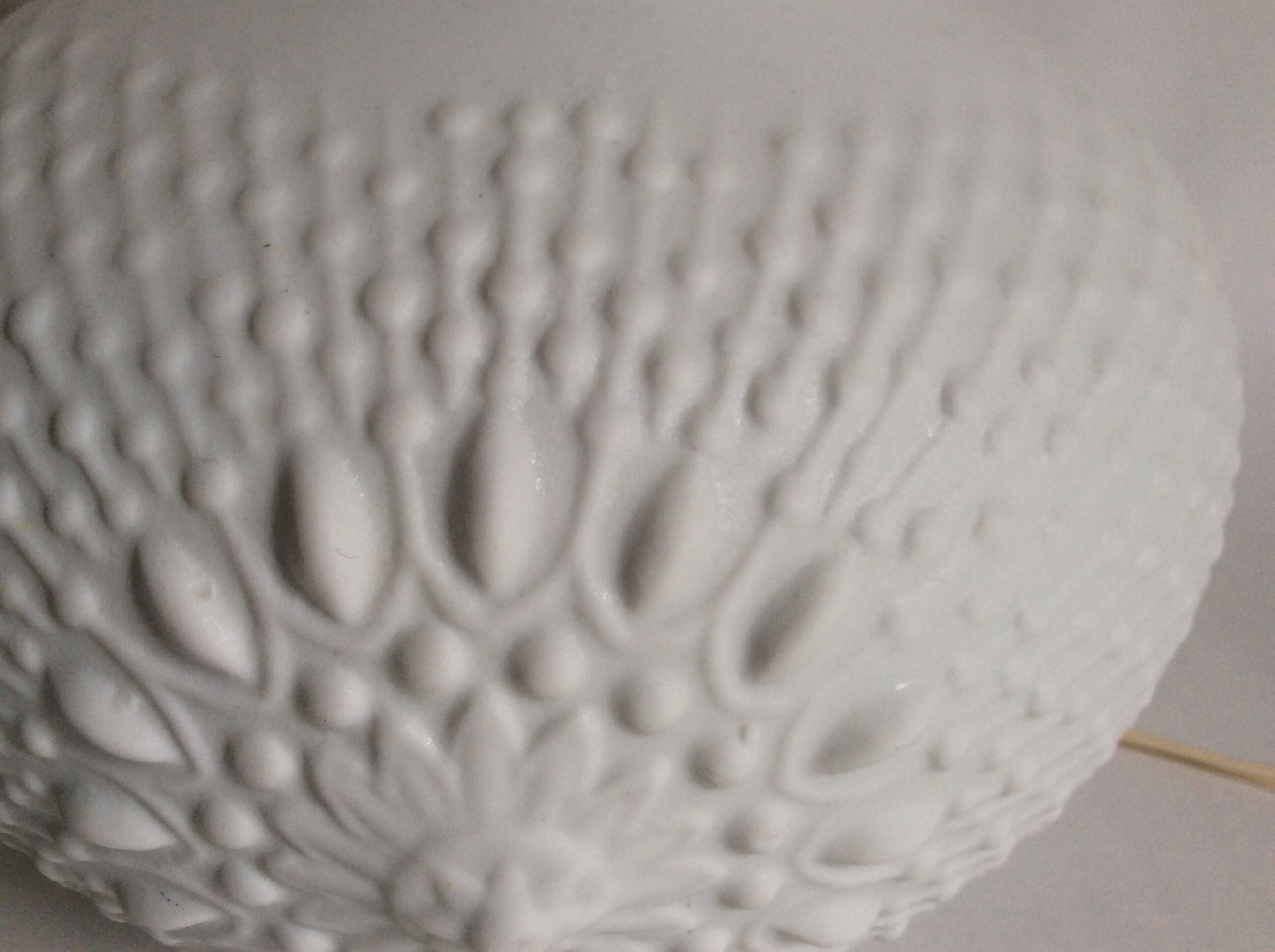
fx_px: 1177
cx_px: 638
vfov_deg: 44.1
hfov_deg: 56.9
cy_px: 476
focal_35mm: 32
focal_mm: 3.3
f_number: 2.4
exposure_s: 1/50
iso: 40
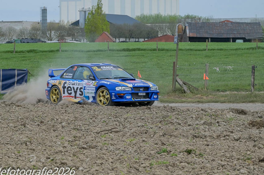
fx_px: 1187
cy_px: 77
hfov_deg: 12.7
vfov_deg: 8.5
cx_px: 123
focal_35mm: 162
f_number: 14
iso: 320
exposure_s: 1/160
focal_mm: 140
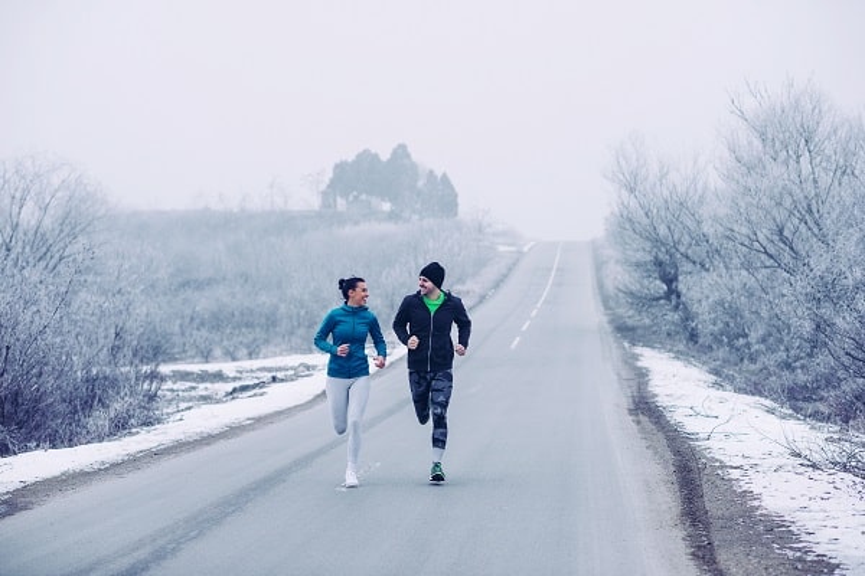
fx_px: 2042
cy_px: 288
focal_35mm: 85
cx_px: 432
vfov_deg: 16.1
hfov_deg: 23.9
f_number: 2.8
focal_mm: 85
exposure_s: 1/640
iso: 100
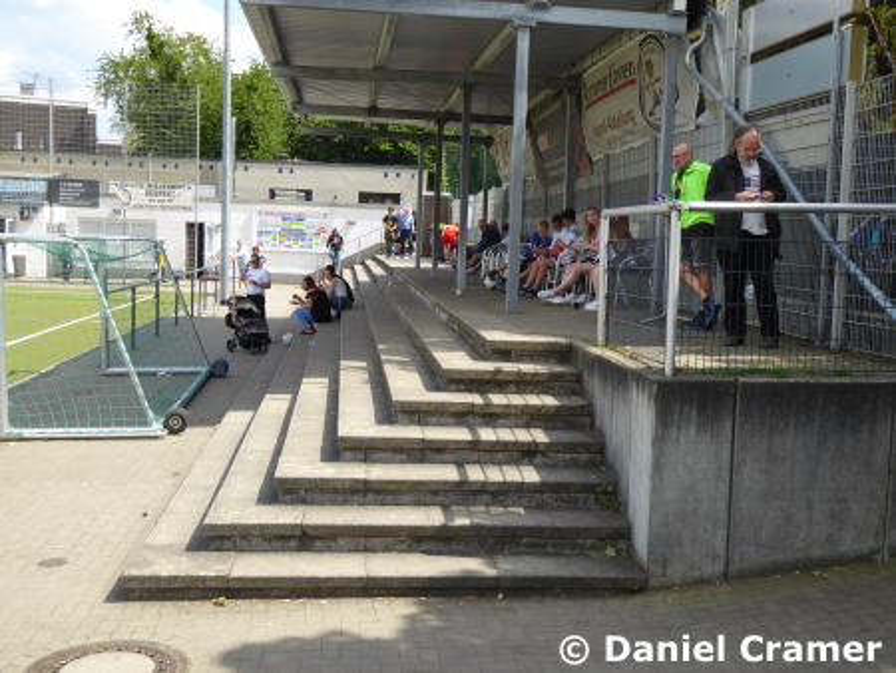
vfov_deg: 36.0
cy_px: 336
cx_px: 448
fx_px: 1036
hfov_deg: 46.8
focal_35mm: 40
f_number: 3.8
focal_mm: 7.2
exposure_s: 1/320
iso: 80
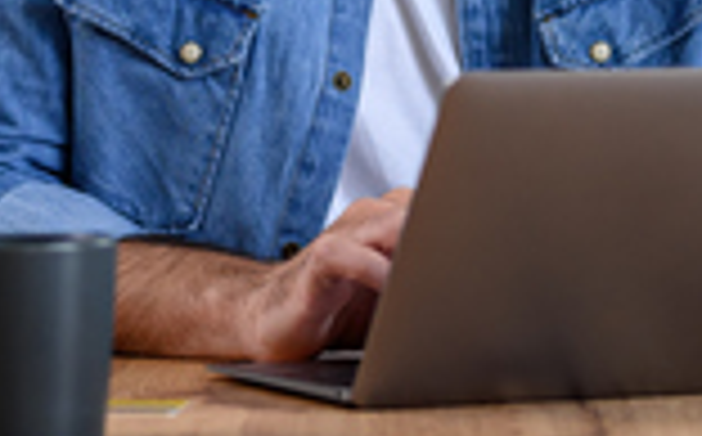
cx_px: 468
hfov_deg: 8.9
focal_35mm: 237
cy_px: -67
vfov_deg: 5.5
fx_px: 4528
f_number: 2
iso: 250
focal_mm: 50
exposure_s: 1/160
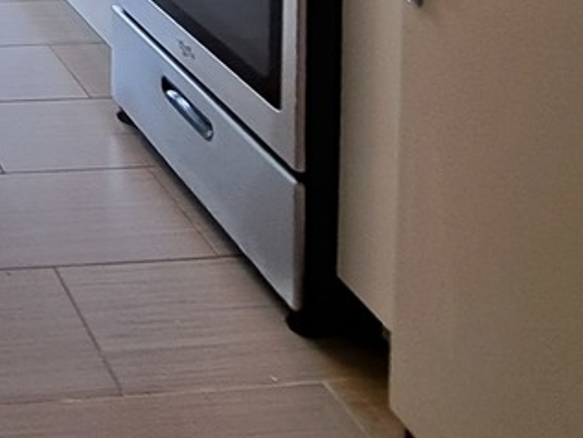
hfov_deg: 26.3
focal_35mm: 59
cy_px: -394
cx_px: -228
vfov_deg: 18.3
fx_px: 994
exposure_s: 1/40
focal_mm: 1.74
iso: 64
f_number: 2.2
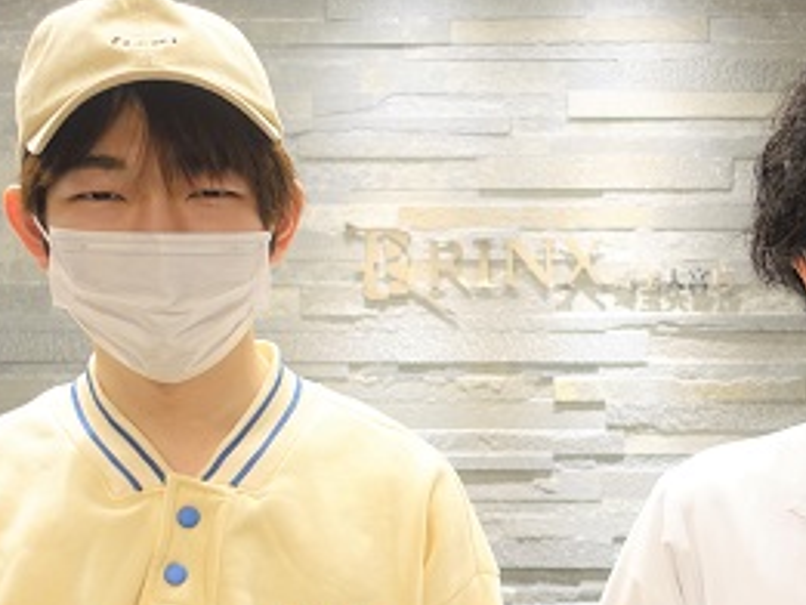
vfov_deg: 27.0
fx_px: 1235
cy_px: 478
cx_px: 534
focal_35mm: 53
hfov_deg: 35.8
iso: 160
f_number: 1.8
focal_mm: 8.8
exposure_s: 1/30
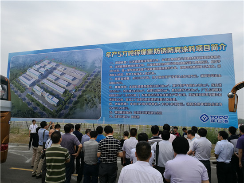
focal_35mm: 27
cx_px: 122
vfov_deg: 51.3
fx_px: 190
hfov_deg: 65.3
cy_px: 92
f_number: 2.2
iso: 50
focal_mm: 4.5
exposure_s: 1/943
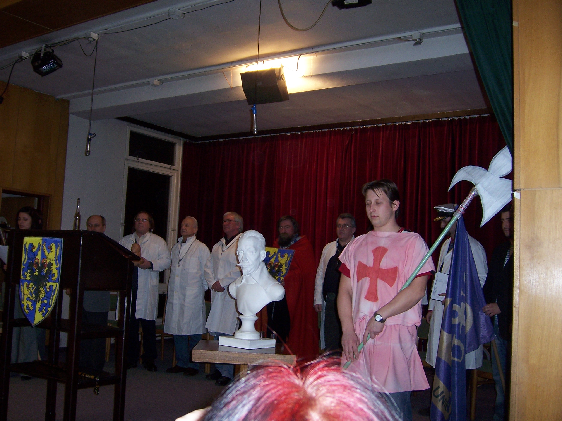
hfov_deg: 51.4
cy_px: 210
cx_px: 281
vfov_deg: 39.7
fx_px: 584
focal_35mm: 36
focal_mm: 6.2
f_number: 2.8
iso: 125
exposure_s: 1/60
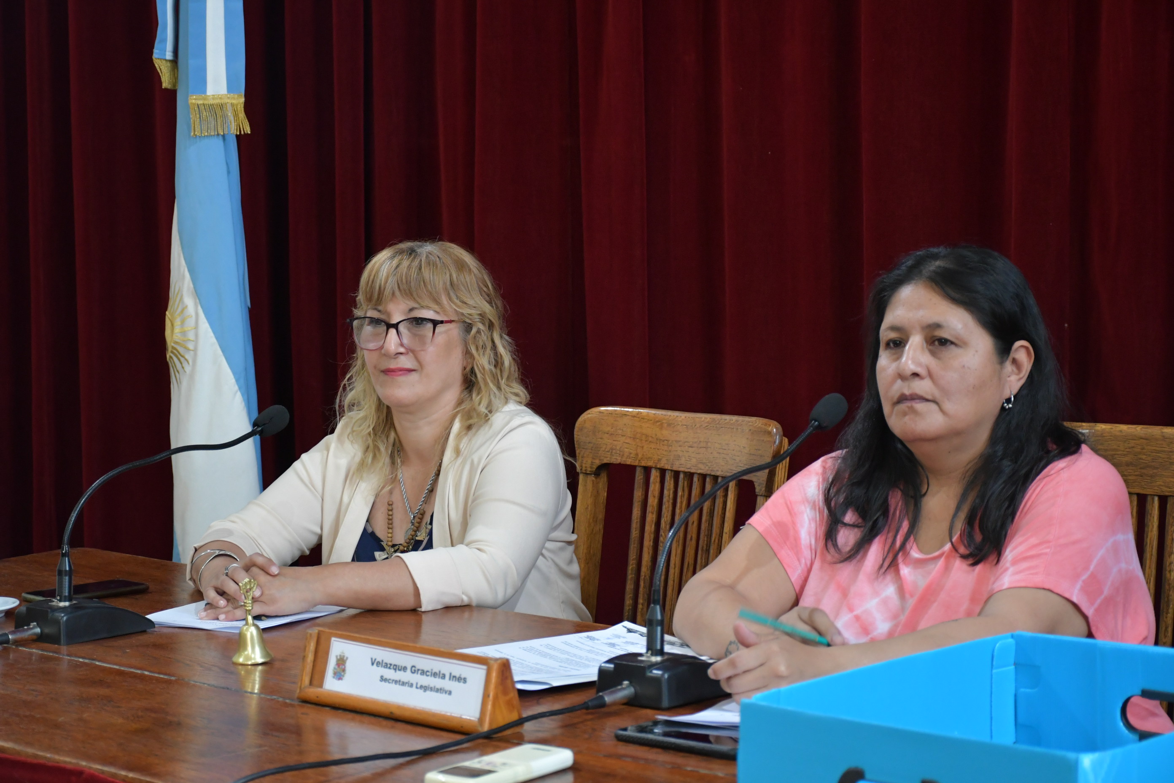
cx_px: 587
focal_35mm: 75
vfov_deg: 18.2
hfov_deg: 27.0
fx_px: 2446
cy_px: 392
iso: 2000
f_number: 4.8
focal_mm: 50
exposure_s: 1/50
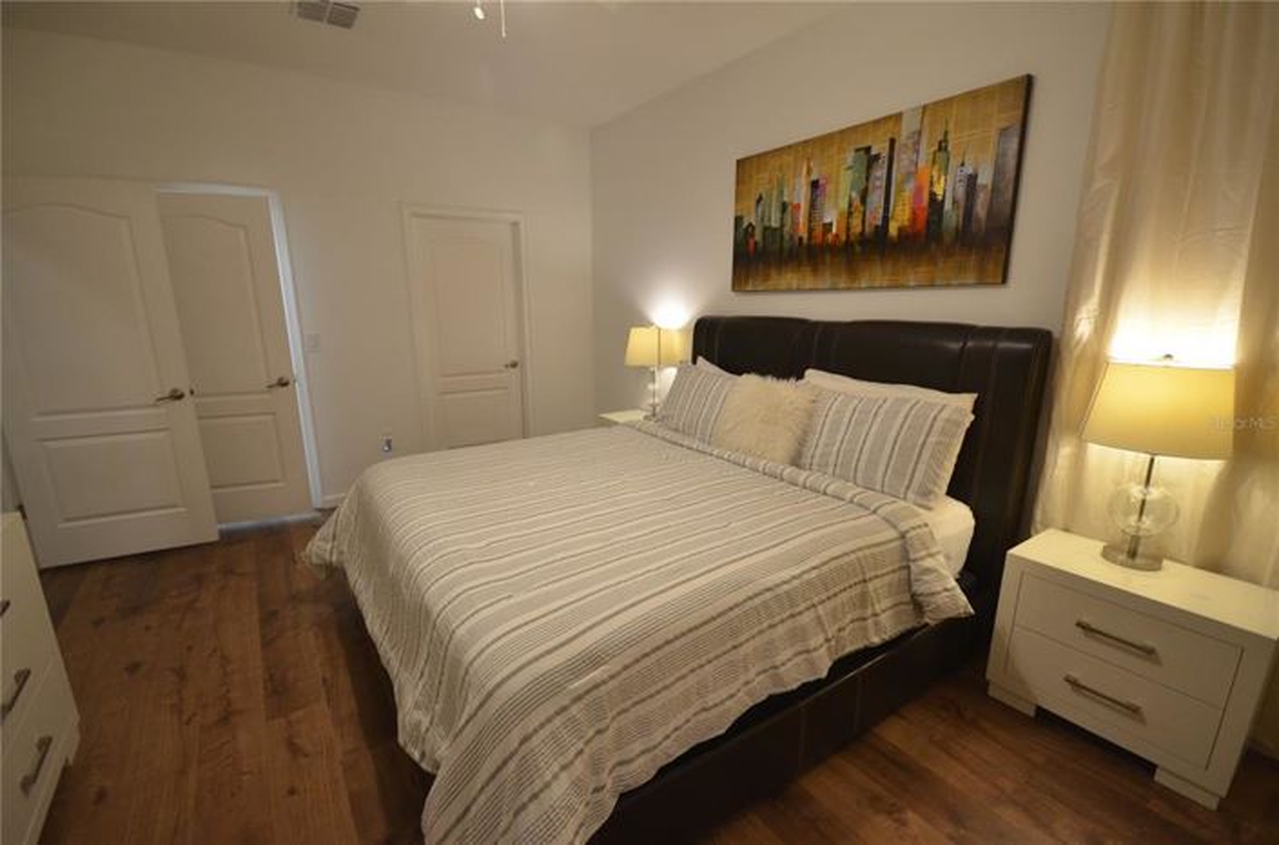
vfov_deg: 77.0
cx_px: 640
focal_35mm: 15
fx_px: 531
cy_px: 422
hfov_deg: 100.5
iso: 800
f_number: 4
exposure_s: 1/40
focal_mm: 10
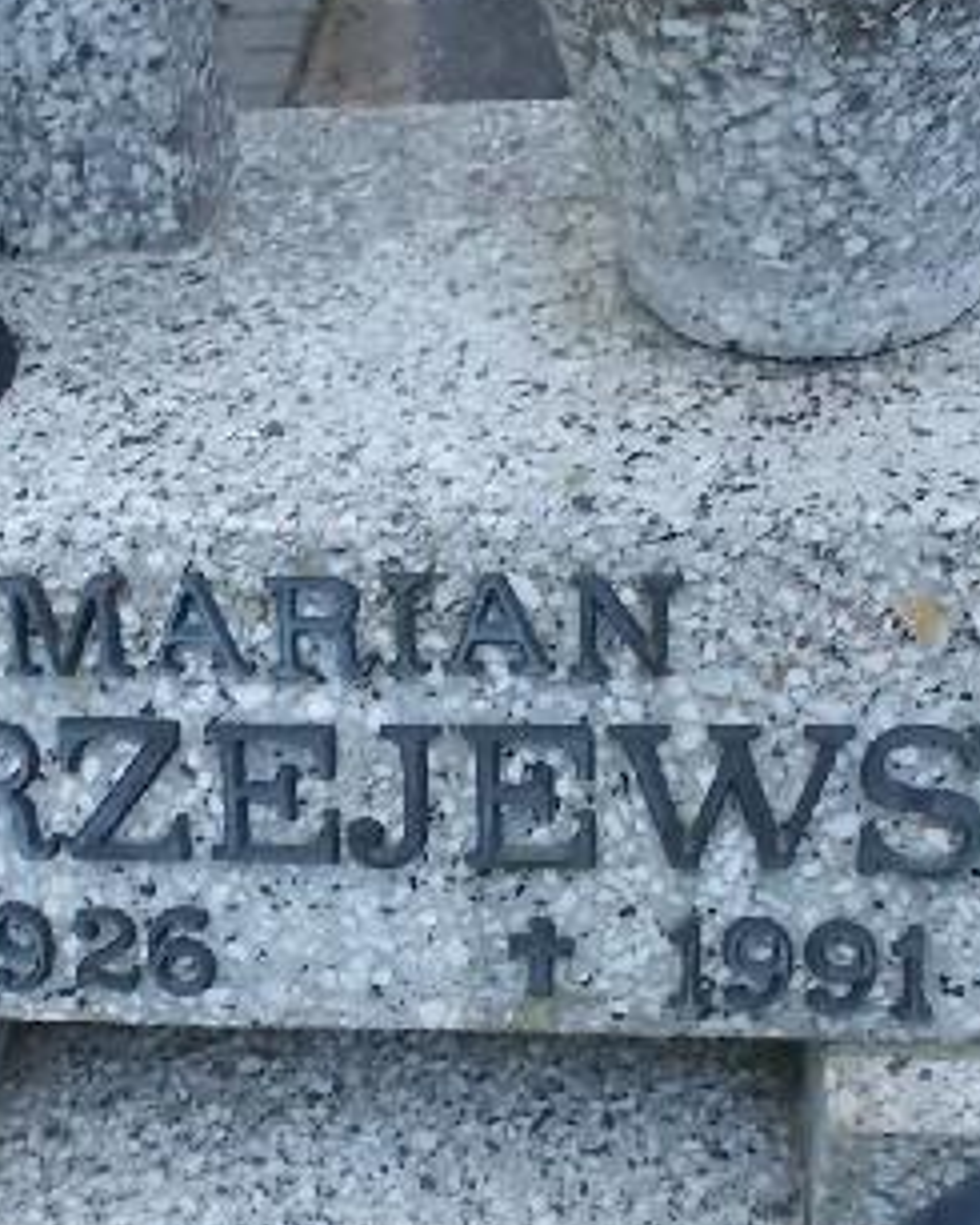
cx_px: 404
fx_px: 1921
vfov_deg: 35.1
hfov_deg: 28.6
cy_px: 773
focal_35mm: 53
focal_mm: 4.6
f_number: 3.2
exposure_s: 1/20
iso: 200
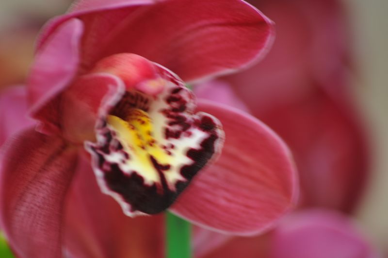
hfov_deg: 4.6
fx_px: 4843
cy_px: 129
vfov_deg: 3.0
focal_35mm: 450
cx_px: 194
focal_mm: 300
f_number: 5.6
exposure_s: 1/15
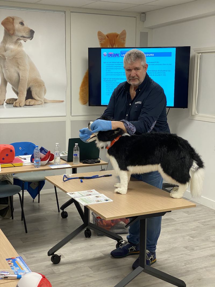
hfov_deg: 28.0
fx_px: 431
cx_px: 108
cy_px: 144
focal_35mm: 52
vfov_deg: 36.8
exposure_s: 1/100
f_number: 2
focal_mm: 6
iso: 125
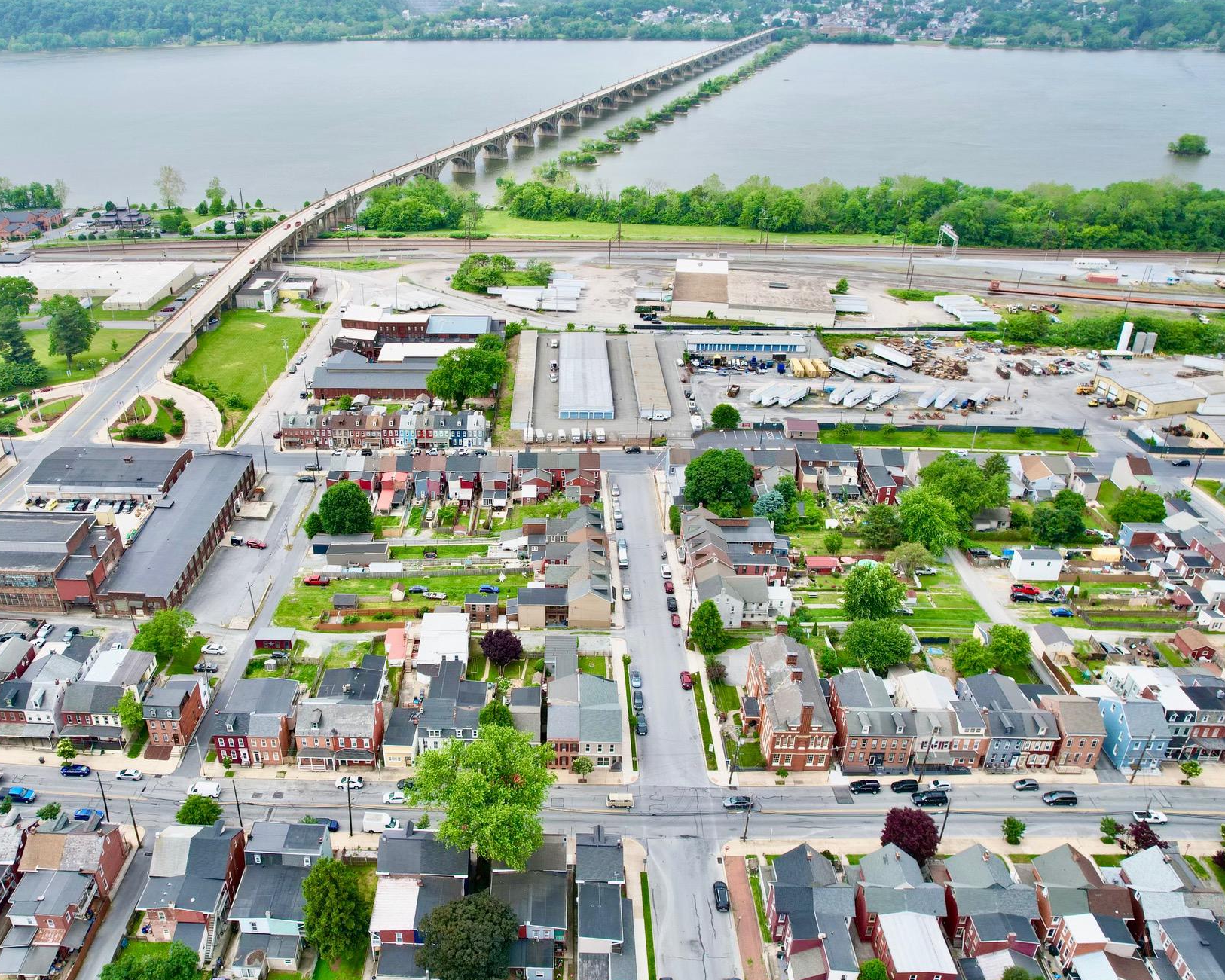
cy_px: 475
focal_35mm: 26
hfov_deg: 65.7
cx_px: 522
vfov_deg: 54.9
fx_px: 943
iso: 100
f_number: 2.8
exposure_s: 1/1250
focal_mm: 8.38
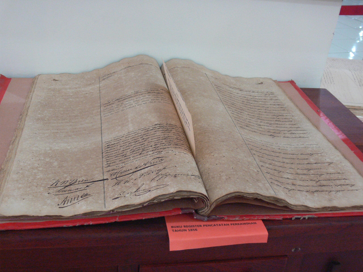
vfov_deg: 34.3
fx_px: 440
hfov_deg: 44.8
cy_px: 136
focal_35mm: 42
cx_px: 182
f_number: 2.8
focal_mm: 8.8
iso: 200
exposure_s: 1/10
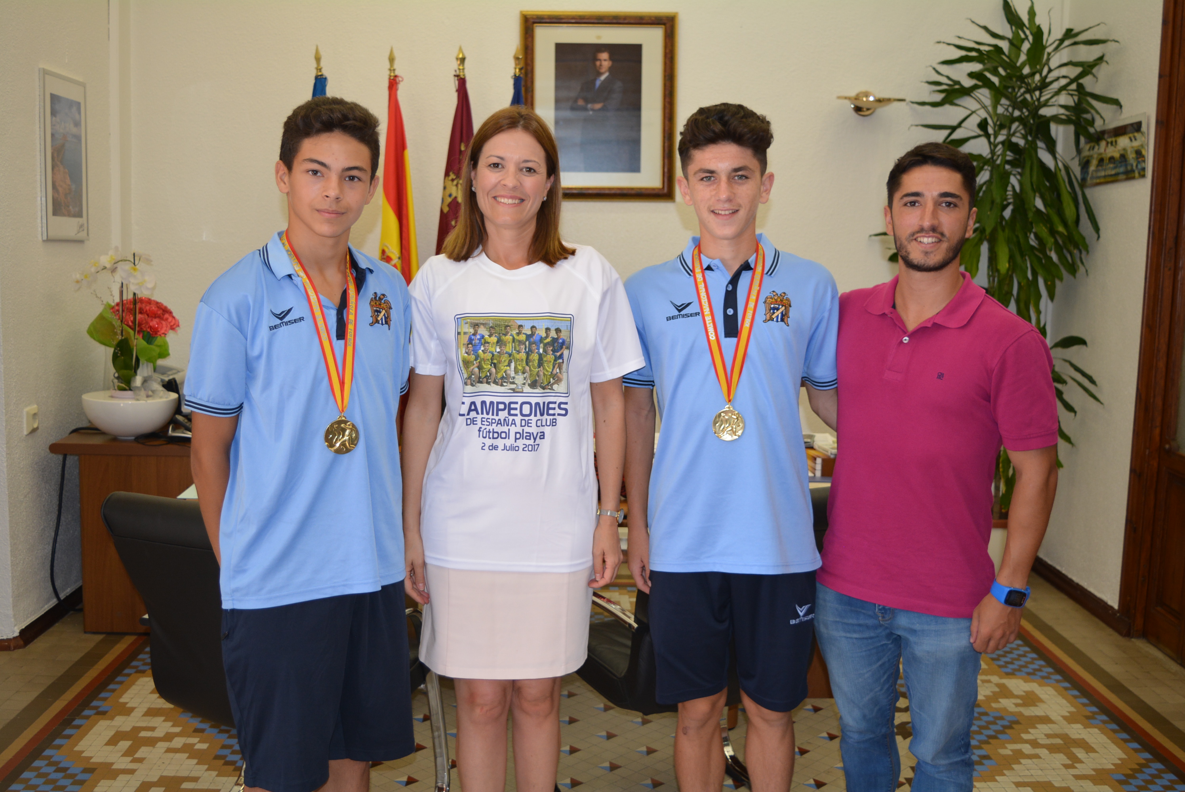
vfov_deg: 35.6
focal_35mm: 38
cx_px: 592
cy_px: 396
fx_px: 1235
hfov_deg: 51.2
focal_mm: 25
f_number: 4
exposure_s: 1/60
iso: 400
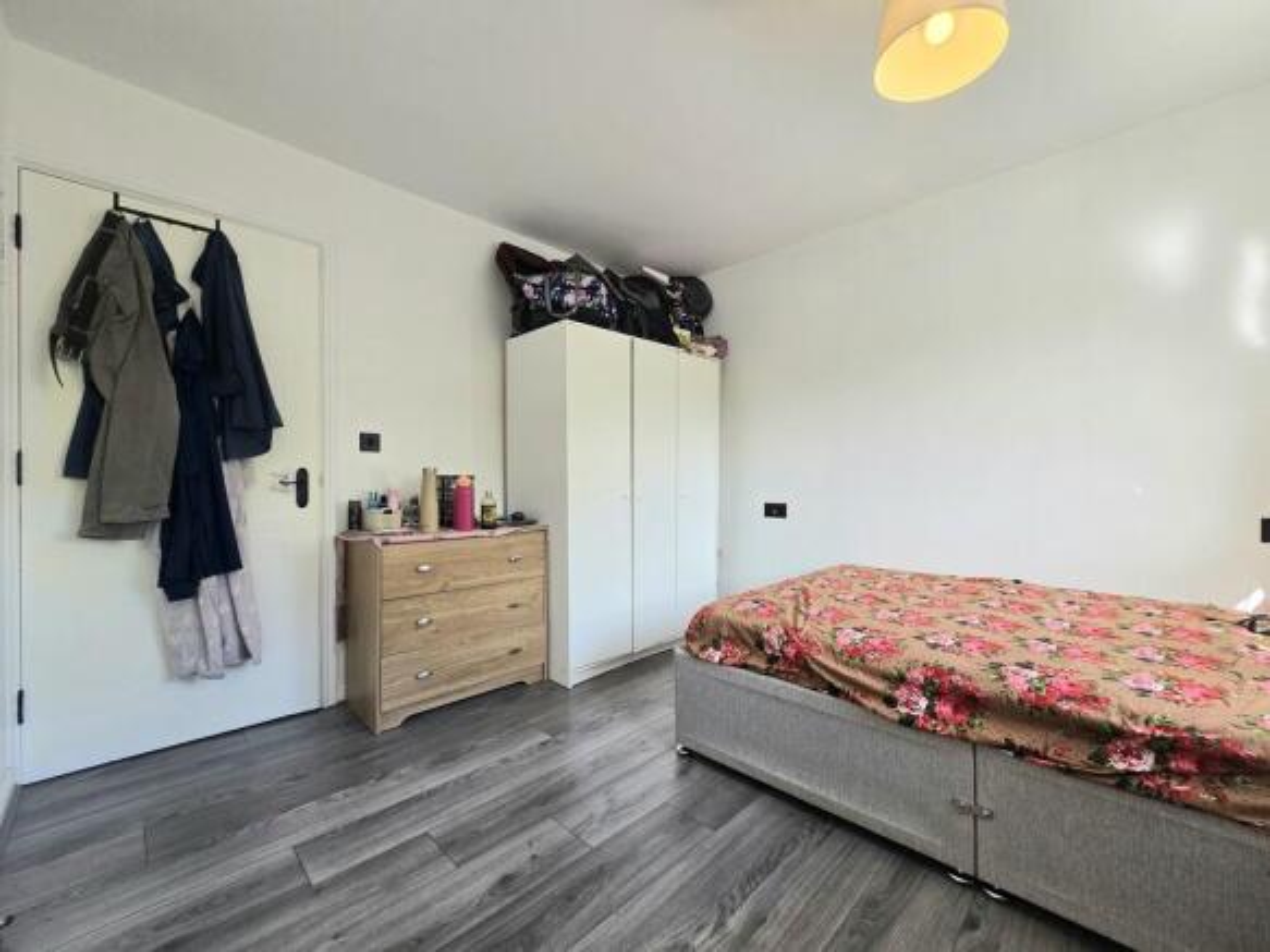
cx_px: 635
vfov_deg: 89.9
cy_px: 476
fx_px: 477
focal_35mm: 13
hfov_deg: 106.2
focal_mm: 2.2
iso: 80
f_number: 2.2
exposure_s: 1/101
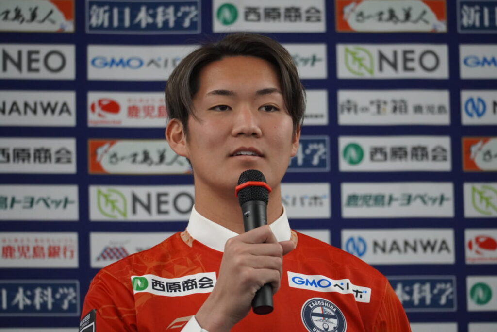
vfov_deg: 4.8
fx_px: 3957
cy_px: 166
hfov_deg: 7.2
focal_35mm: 286
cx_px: 248
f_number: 5.6
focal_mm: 191
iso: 4000
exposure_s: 1/320
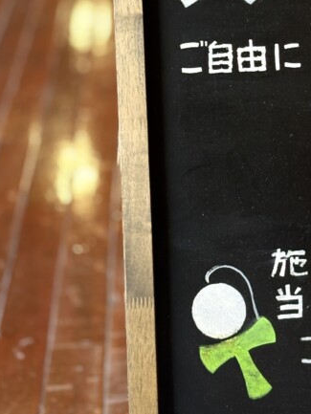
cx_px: 242
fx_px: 1473
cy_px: 38
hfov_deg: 12.0
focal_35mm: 123
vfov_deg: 15.8
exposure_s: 1/60
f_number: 1.6
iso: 80
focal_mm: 5.96
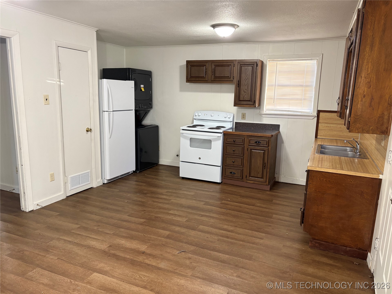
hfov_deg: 67.3
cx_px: 196
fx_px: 294
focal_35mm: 26
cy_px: 147
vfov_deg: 53.1
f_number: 1.6
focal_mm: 5.96
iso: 200
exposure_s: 1/60
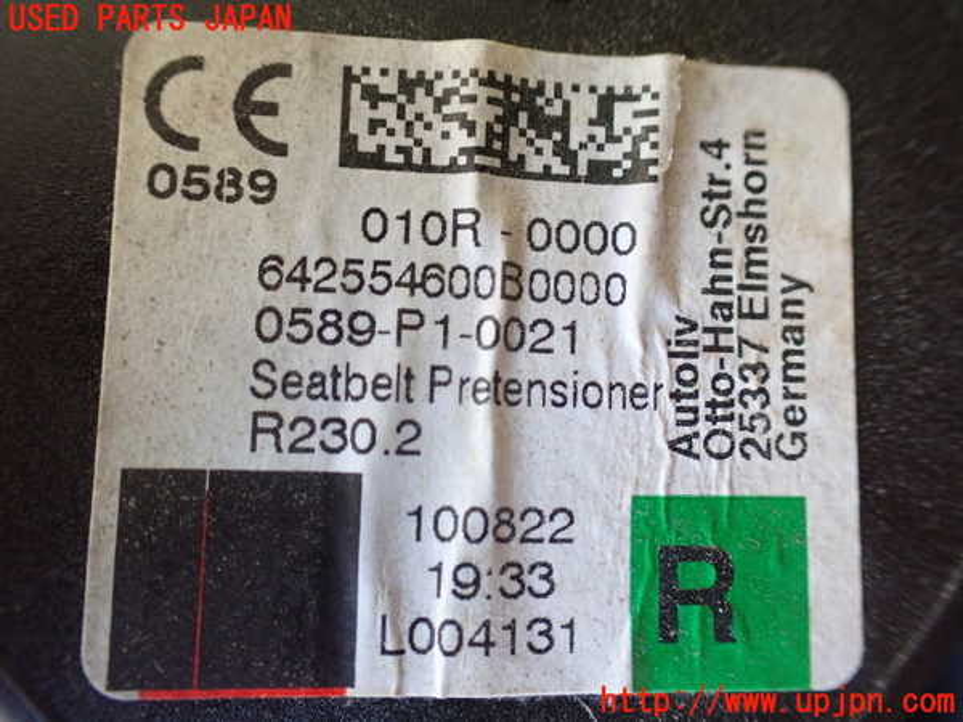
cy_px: 361
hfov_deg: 60.0
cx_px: 482
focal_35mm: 30
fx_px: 835
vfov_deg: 46.8
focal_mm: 5.4
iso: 800
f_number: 2.3
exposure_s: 1/60
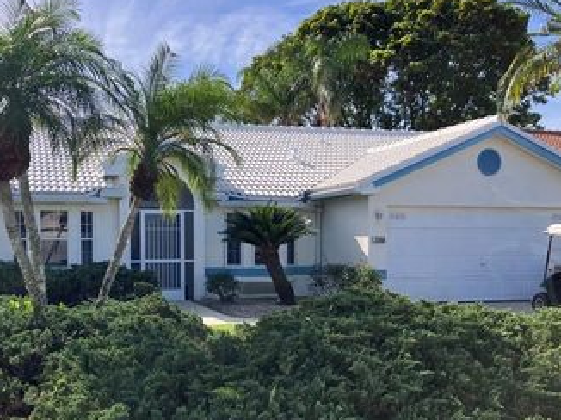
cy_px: 275
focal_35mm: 43
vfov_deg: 33.3
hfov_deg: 43.5
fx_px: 696
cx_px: 207
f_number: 1.8
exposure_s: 1/1517
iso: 32
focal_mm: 3.99
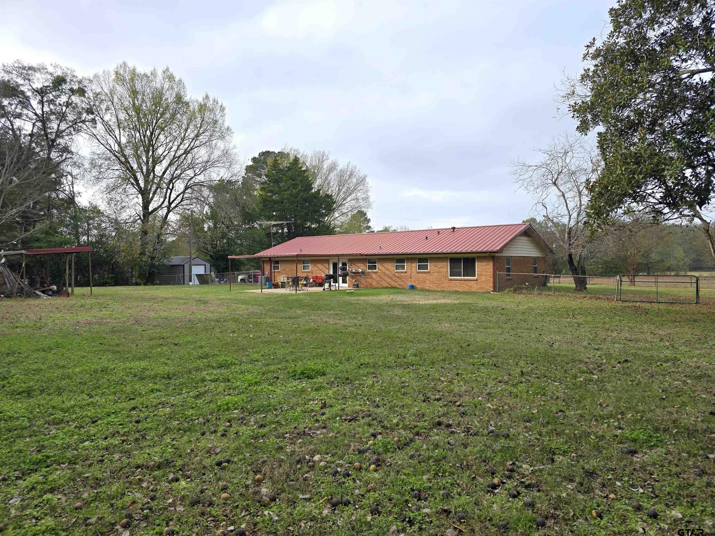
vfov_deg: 58.9
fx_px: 475
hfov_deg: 73.9
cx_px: 358
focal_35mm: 23
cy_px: 268
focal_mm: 6.3
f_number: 1.7
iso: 12
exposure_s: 1/144
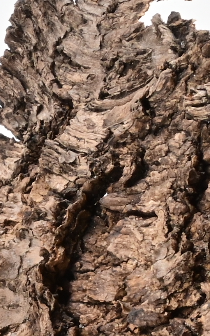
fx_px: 1423
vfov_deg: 13.4
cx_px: -290
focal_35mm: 155
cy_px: 245
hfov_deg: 7.8
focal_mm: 21
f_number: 22
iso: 500
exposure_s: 1/15
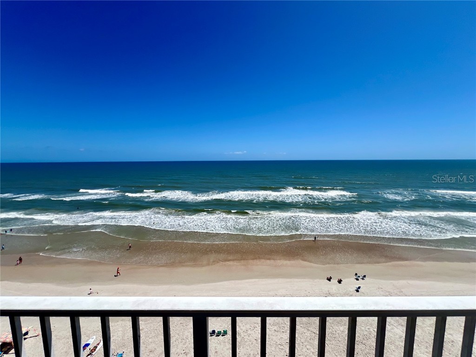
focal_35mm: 13
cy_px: 178
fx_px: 179
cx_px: 238
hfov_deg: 106.2
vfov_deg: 89.9
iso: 32
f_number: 1.8
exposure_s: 1/4065
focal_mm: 1.57
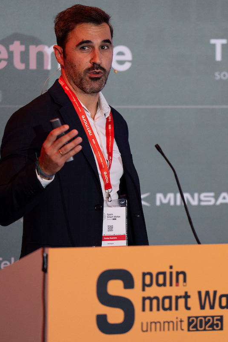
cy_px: 171
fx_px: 2820
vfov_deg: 6.9
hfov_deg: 4.6
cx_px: 188
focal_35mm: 297
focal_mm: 197
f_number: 2.8
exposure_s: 1/250
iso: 3200
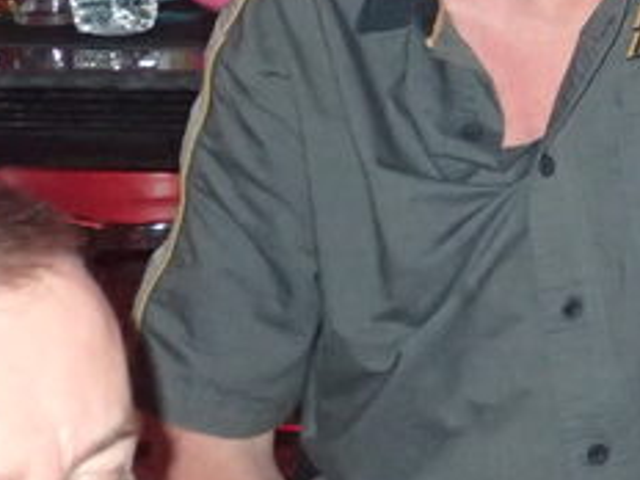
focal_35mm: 131
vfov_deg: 11.0
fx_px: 2422
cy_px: -141
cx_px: 979
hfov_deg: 14.0
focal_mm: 6.86
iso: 800
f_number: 2.7
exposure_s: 1/40
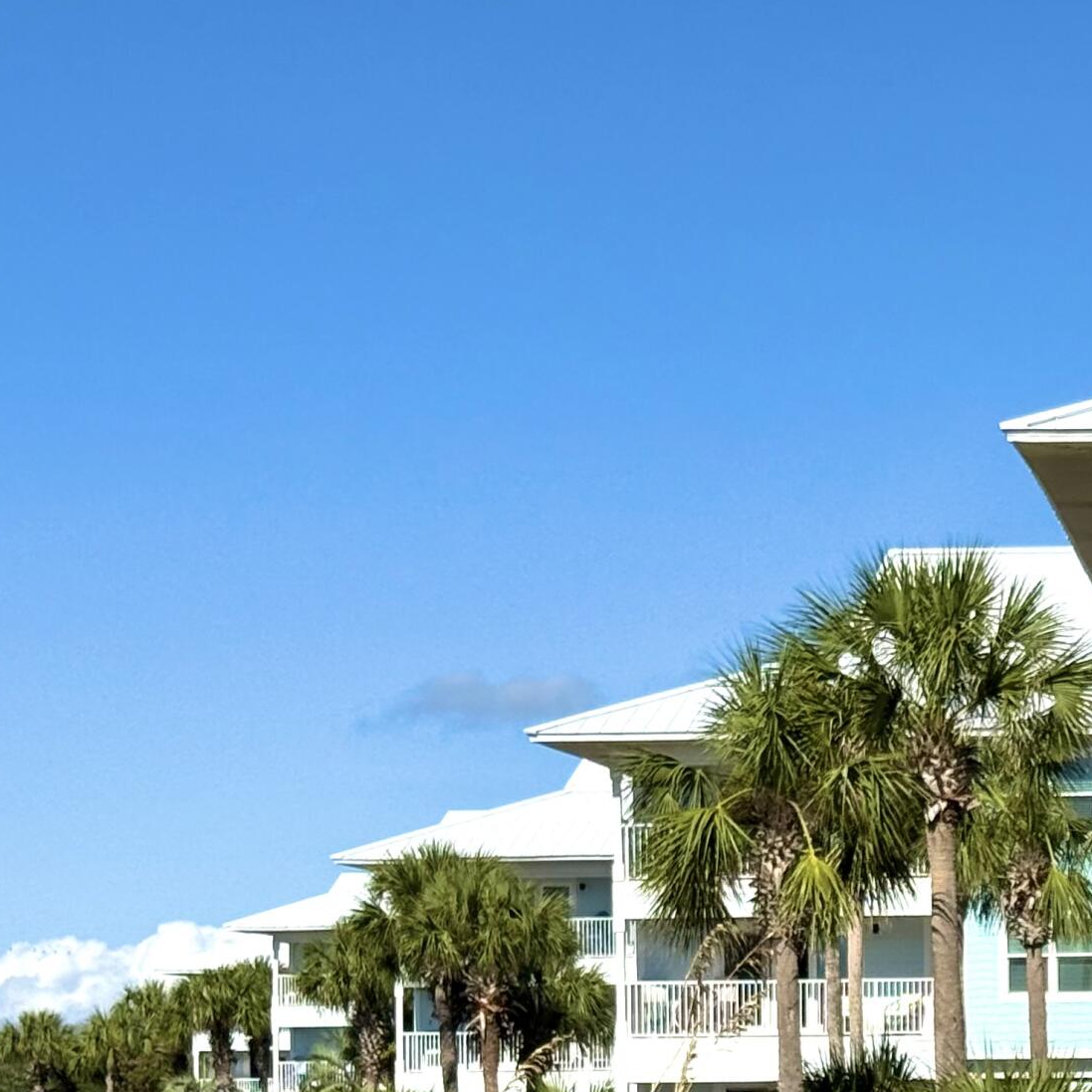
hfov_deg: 14.6
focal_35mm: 116
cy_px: 1057
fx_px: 4140
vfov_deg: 14.8
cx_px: 1291
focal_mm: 6.76
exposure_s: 1/11364
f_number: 1.78
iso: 64
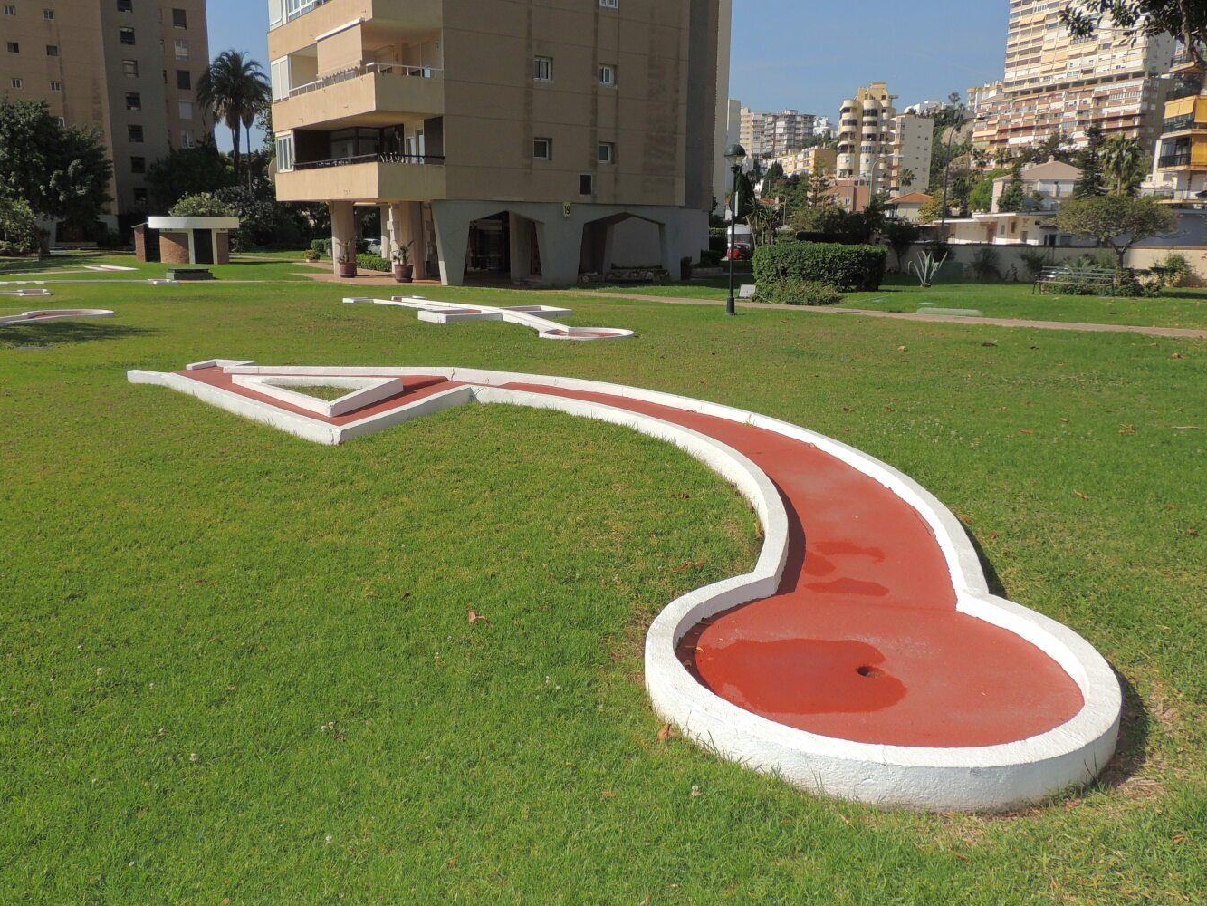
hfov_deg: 65.3
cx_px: 604
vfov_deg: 51.4
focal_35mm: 27
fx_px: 942
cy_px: 444
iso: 100
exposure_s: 1/1600
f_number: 3.3
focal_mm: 4.3
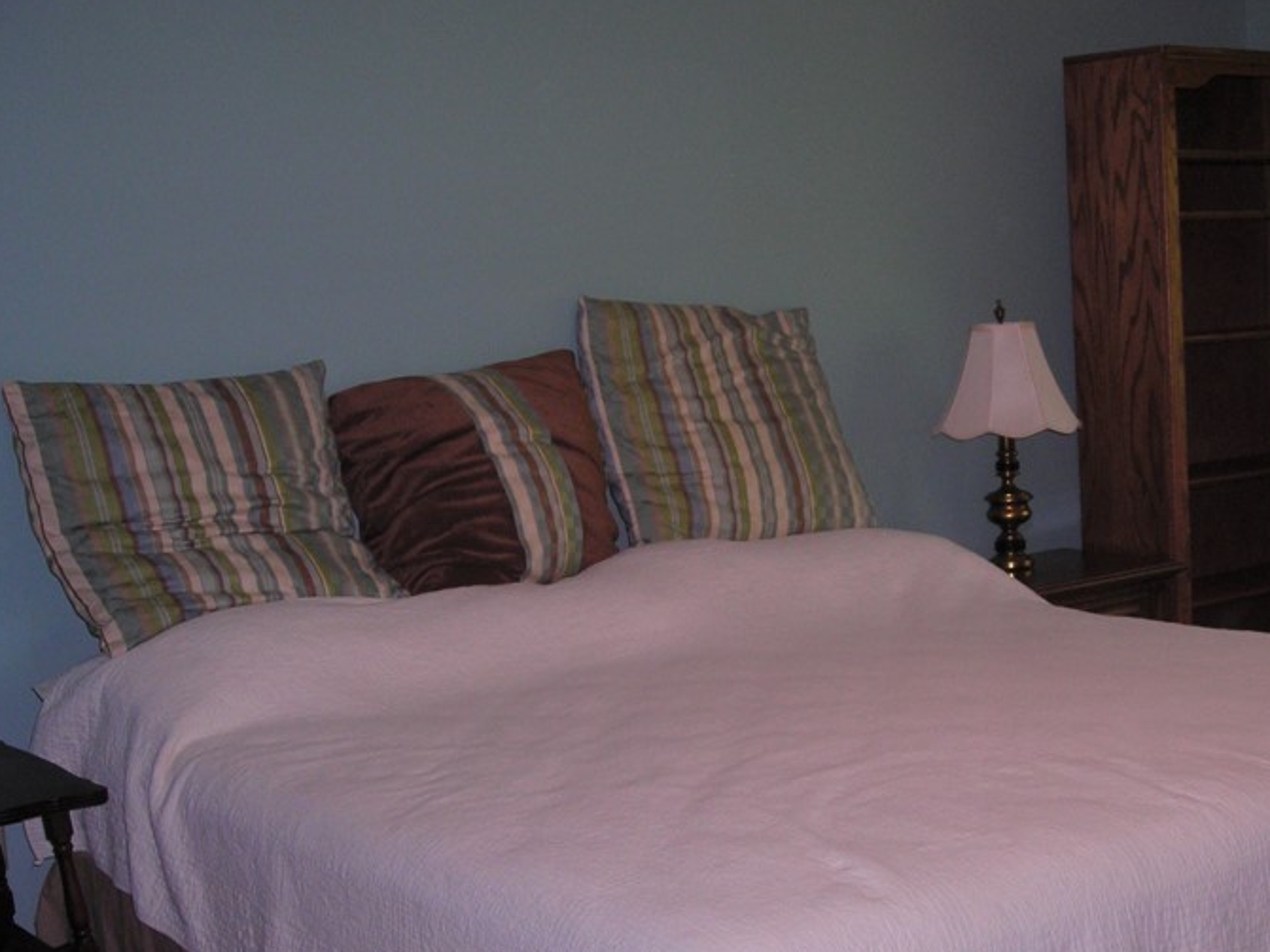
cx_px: 927
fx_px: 2128
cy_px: 553
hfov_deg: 32.7
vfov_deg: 25.2
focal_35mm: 58
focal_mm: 6.3
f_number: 3.2
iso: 70
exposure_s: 1/60.1
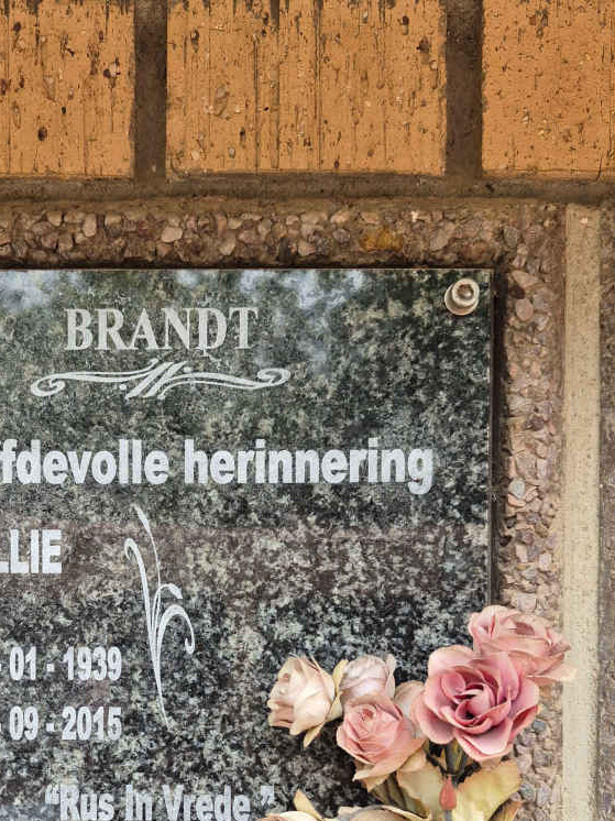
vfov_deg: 47.9
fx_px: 877
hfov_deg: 38.0
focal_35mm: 37
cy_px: 634
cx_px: 185
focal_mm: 5.4
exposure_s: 1/180
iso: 100
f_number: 1.8
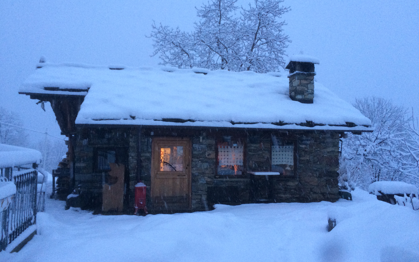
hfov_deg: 61.2
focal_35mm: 31
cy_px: 124
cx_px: 209
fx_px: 354
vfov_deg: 40.6
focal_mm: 4.15
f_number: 2.2
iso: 250
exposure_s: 1/33
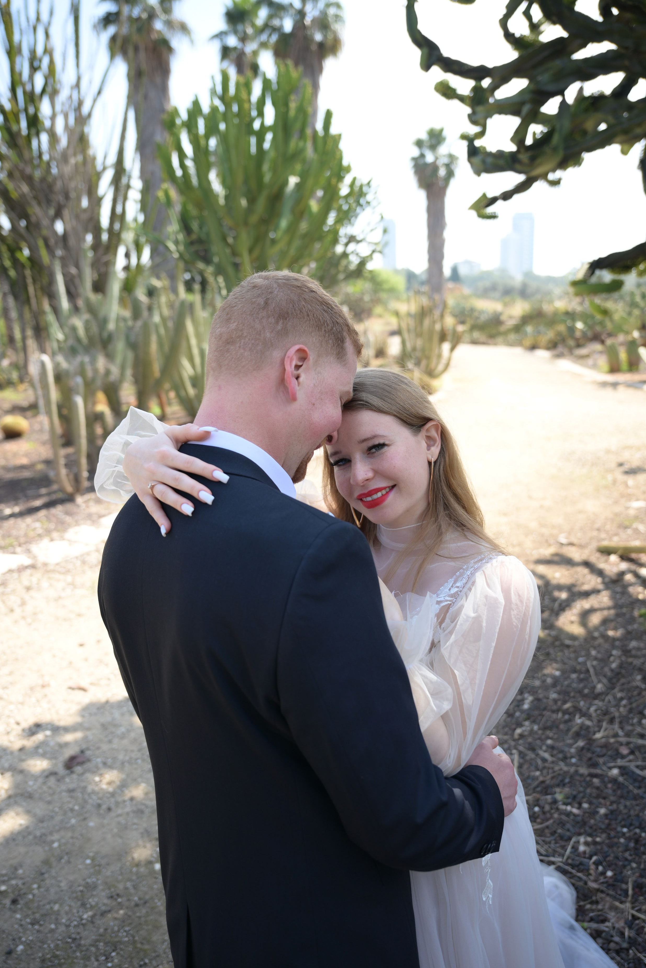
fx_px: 726
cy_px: 485
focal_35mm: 27
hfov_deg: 48.0
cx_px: 318
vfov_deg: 67.4
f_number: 2.8
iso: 100
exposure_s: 1/500
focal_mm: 26
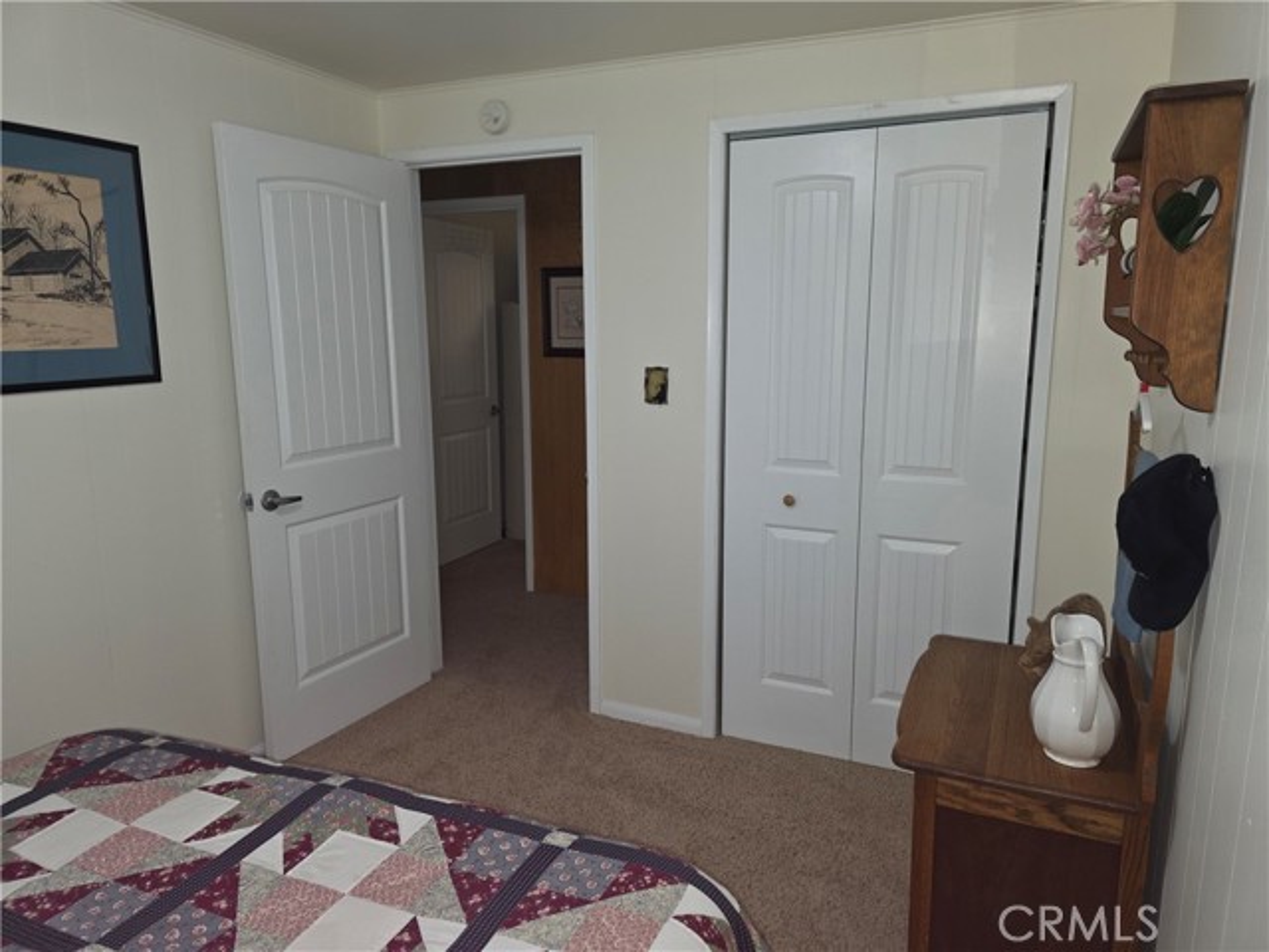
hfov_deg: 73.9
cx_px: 634
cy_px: 476
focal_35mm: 23
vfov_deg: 58.9
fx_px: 843
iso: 100
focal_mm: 6.3
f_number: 1.7
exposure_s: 1/24
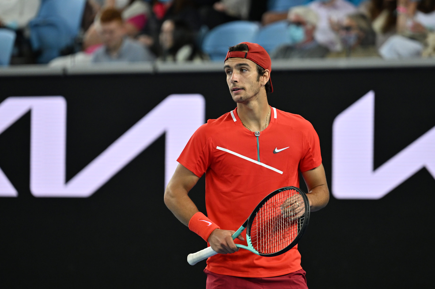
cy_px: 144
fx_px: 3442
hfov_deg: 7.2
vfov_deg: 4.8
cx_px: 218
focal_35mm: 285
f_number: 2.8
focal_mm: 190
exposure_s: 1/1600
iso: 1000
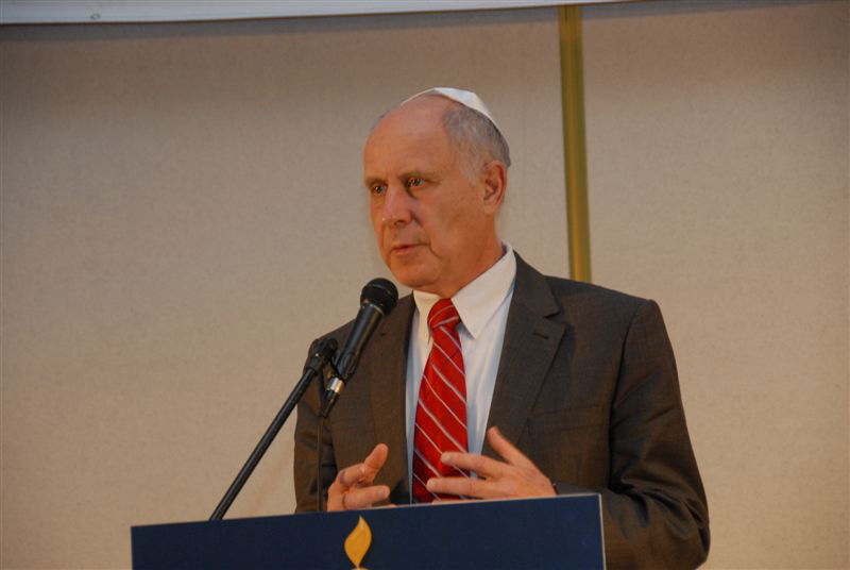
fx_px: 3724
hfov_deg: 13.0
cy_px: 285
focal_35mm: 158
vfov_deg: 8.7
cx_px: 425
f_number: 5.6
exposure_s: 1/80
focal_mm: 105
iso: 640
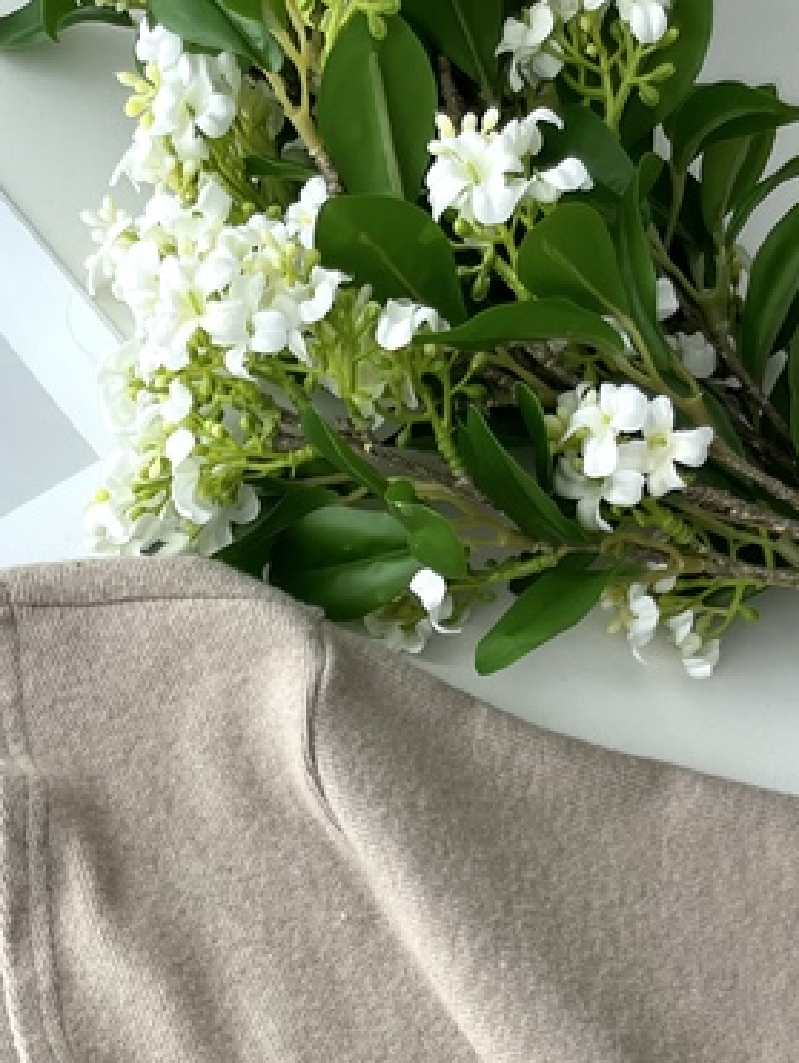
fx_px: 2151
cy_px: 1427
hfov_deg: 20.4
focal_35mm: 70
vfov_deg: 24.0
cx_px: -9
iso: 32
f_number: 1.6
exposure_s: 1/136
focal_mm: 5.1
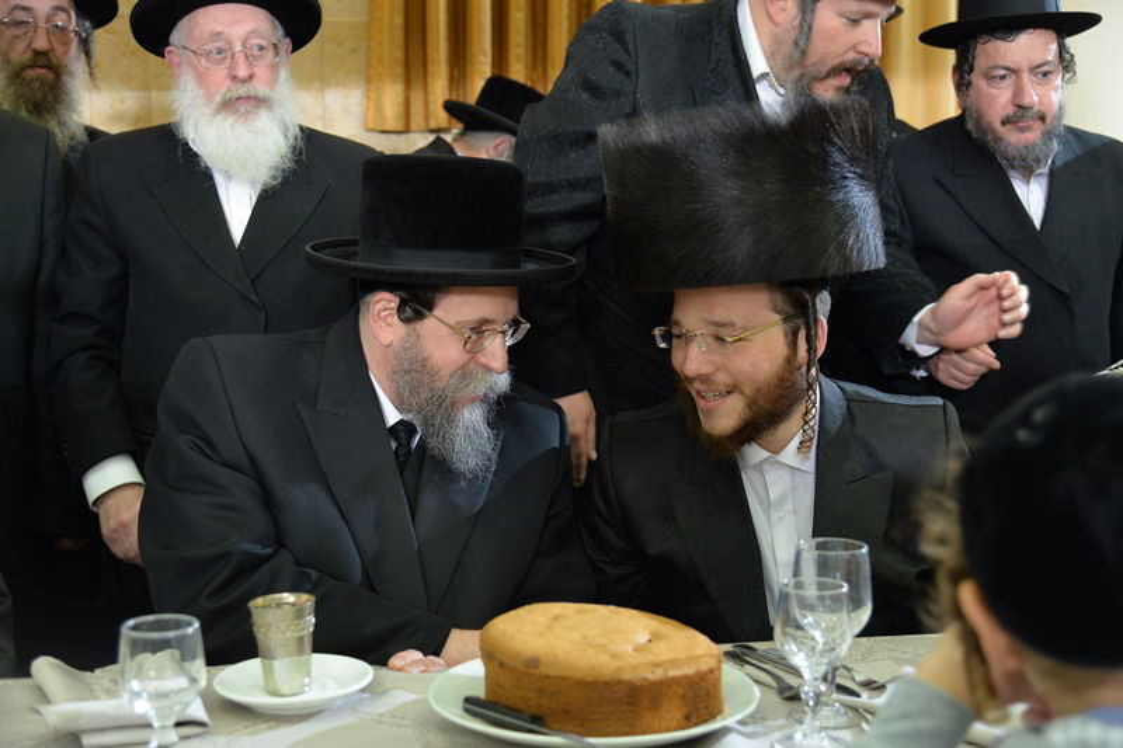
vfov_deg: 28.1
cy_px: 374
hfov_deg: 41.1
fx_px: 1497
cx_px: 562
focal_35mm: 48
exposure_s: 1/125
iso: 1600
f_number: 4
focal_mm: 48
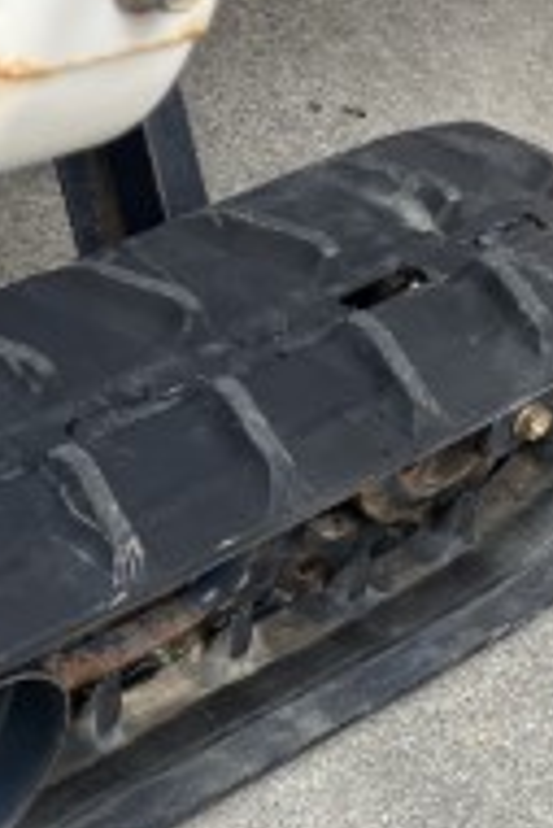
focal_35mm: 98
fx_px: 2254
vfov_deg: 20.4
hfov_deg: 12.8
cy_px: 750
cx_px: -422
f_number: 1.8
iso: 25
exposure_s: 1/146
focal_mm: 3.99
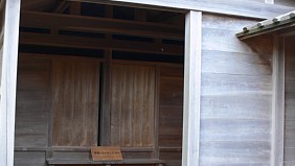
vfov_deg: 22.3
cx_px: 120
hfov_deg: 38.3
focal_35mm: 54
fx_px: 423
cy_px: 91
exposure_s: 1/60
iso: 80
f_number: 3.6
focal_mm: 7.4
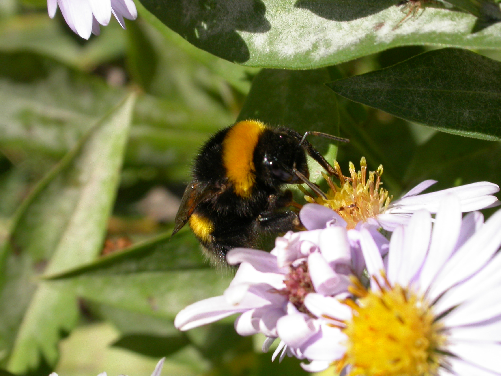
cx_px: 250
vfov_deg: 13.1
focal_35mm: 113
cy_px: 188
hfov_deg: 17.4
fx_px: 1635
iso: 100
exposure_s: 1/250
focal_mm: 23.5
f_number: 7.6
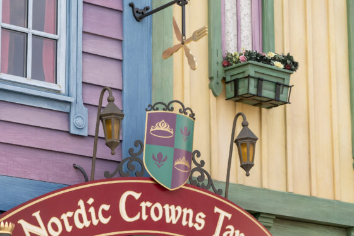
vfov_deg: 10.7
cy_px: 203
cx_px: 161
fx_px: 1259
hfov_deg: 16.0
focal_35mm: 128
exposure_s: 1/1250
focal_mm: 70
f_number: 4
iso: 250
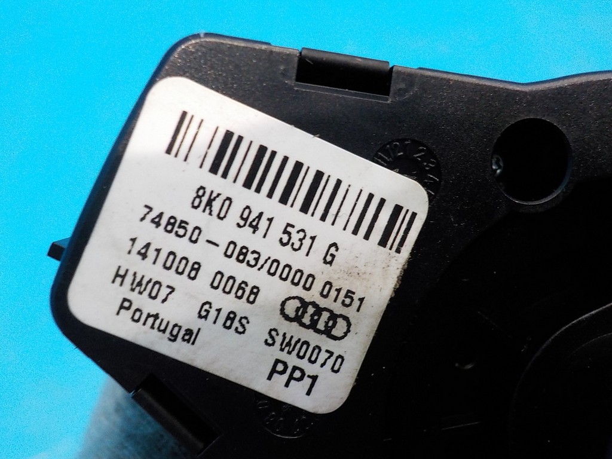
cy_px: 230
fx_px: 530
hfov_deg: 60.0
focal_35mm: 30
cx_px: 306
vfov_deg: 46.8
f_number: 3.3
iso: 360
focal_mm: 4.1
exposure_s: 1/30
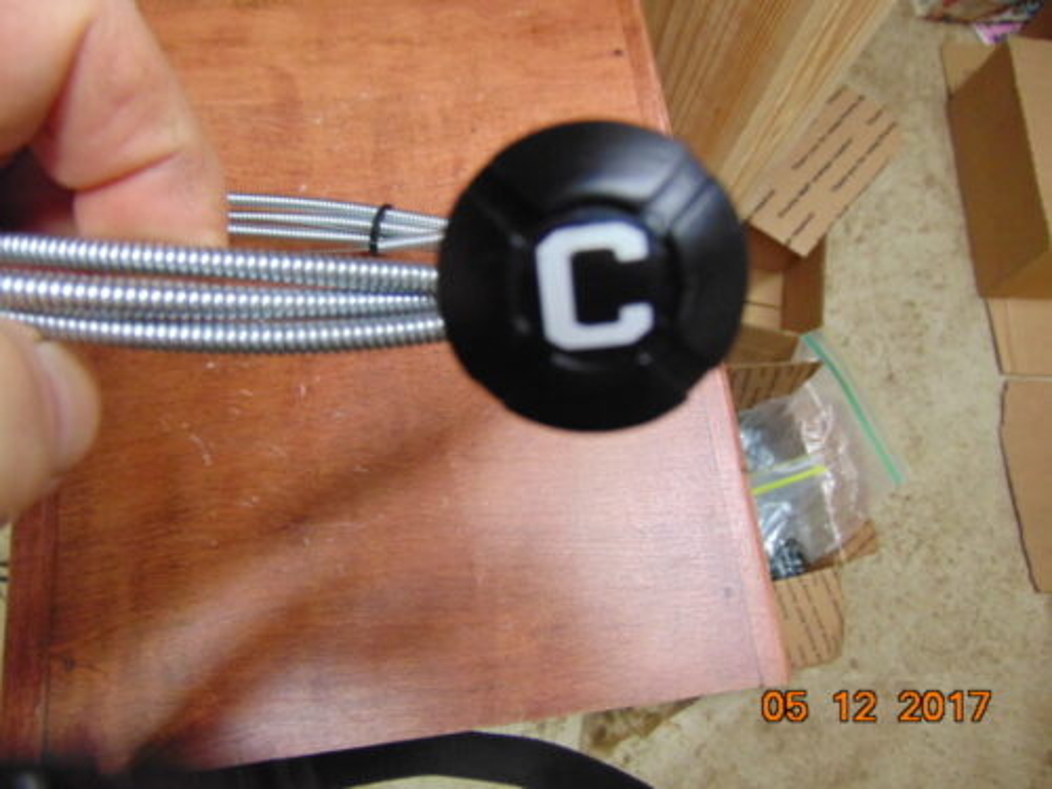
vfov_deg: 54.9
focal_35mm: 25
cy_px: 394
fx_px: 760
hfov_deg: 69.4
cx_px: 526
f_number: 3
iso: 400
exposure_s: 1/15
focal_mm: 4.5
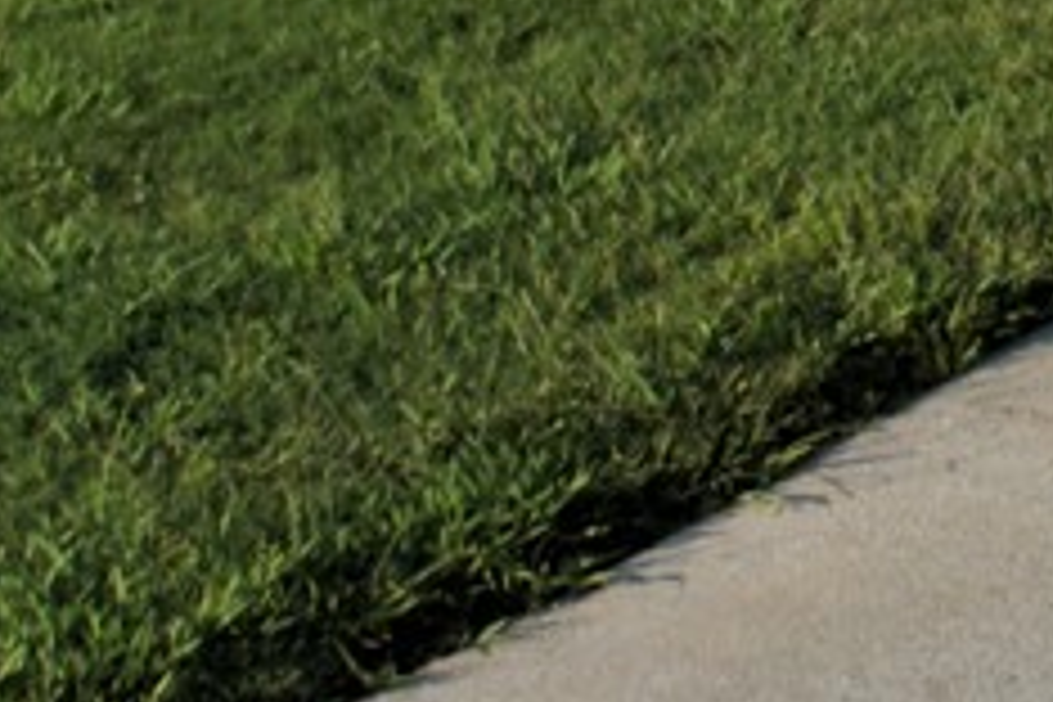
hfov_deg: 13.9
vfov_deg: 9.3
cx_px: 1541
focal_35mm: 139
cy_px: -650
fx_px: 4065
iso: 200
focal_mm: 20
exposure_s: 1/30
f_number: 22
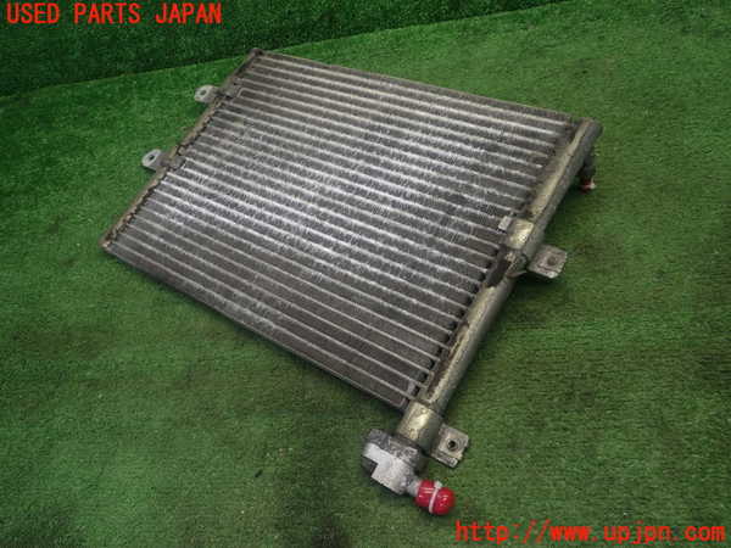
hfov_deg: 60.0
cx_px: 366
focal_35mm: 30
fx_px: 634
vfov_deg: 46.8
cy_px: 274
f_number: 2.3
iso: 160
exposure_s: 1/60
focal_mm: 5.4
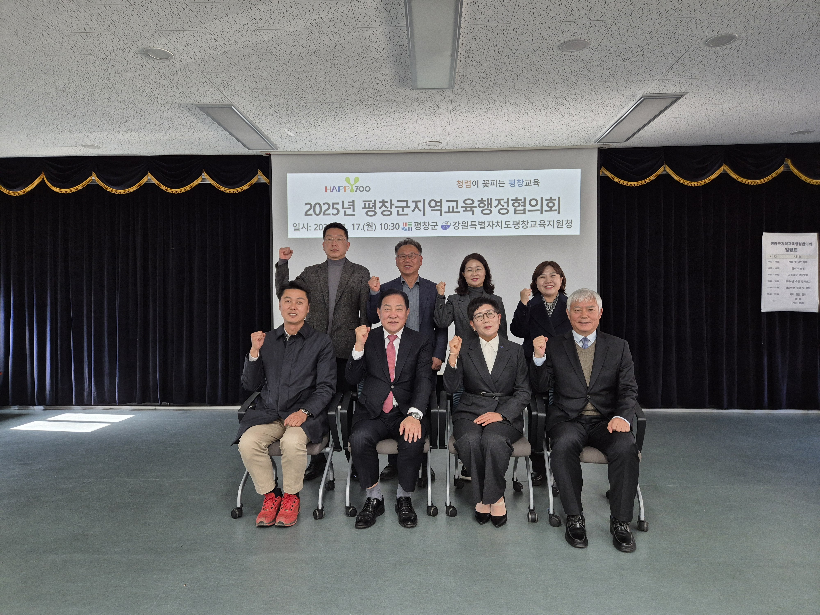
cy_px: 308
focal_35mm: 23
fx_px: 545
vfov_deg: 58.9
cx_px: 410
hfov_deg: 73.9
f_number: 1.8
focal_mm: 5.4
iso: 320
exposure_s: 1/120
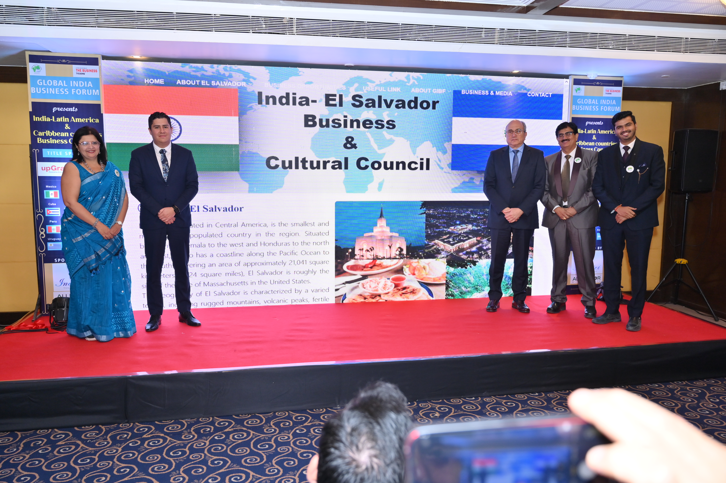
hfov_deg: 65.5
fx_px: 564
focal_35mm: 28
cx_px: 363
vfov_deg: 46.3
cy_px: 242
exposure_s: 1/80
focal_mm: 28
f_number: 4.5
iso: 500
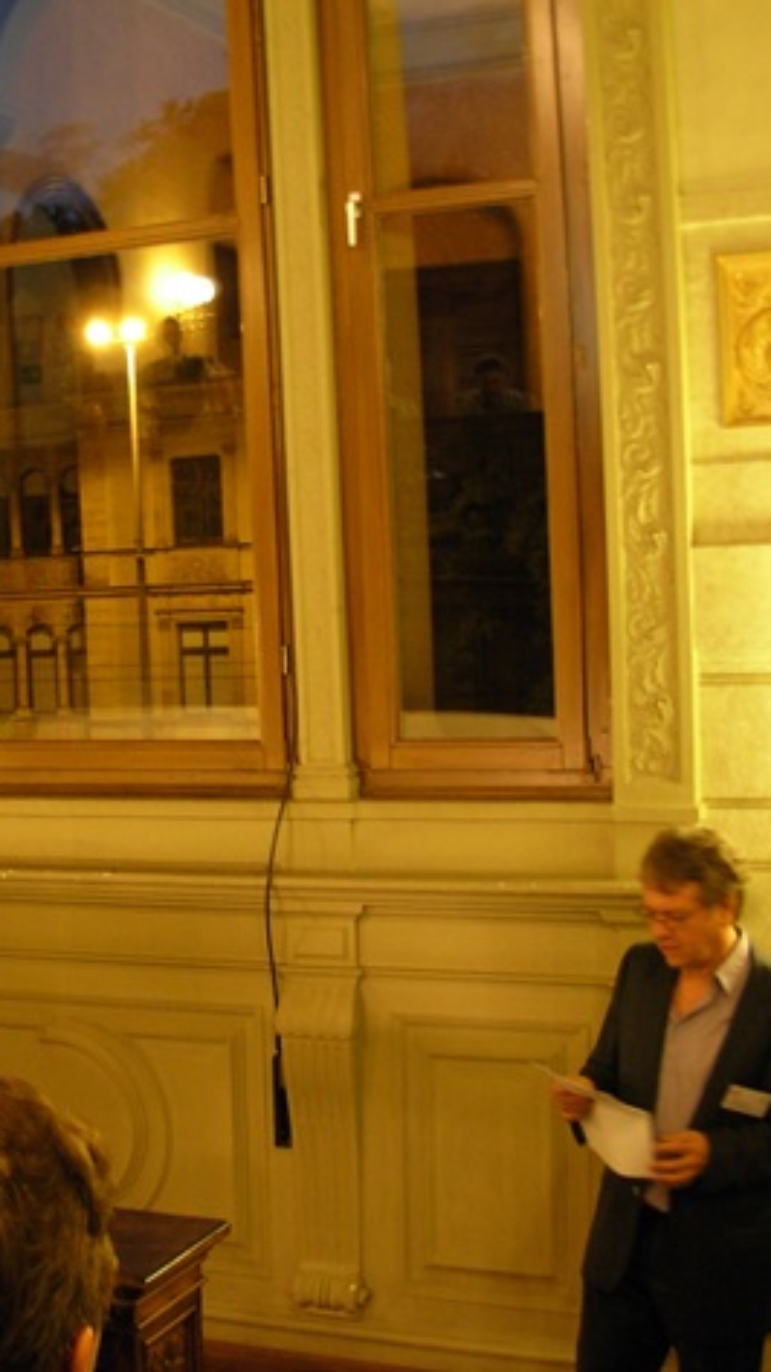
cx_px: 52
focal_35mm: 56
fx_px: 2036
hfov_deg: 20.9
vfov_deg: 37.2
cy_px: 687
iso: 200
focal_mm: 6.3
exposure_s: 1/3.7
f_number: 2.9
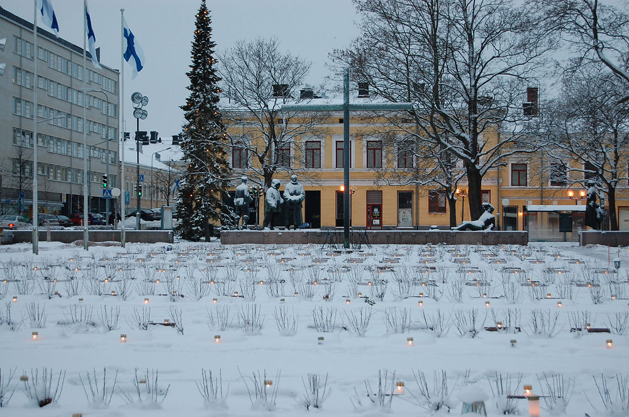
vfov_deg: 18.1
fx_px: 1308
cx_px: 314
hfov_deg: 27.0
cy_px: 208
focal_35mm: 75
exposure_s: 1/50
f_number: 5.6
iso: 400
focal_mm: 50
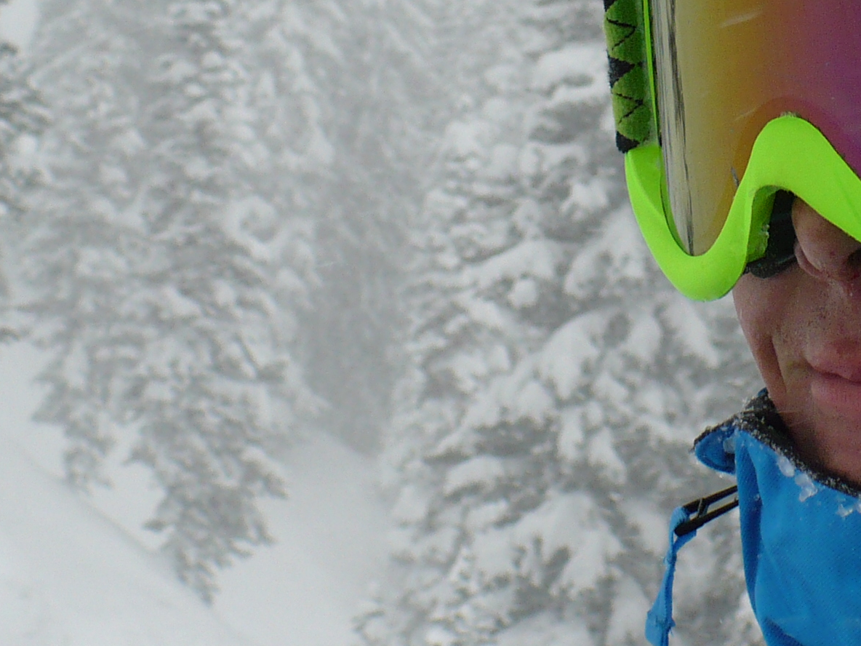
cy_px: 289
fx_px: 2388
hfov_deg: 20.2
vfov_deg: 15.4
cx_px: 713
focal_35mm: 96
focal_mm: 6.1
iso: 100
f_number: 2.8
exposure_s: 1/320
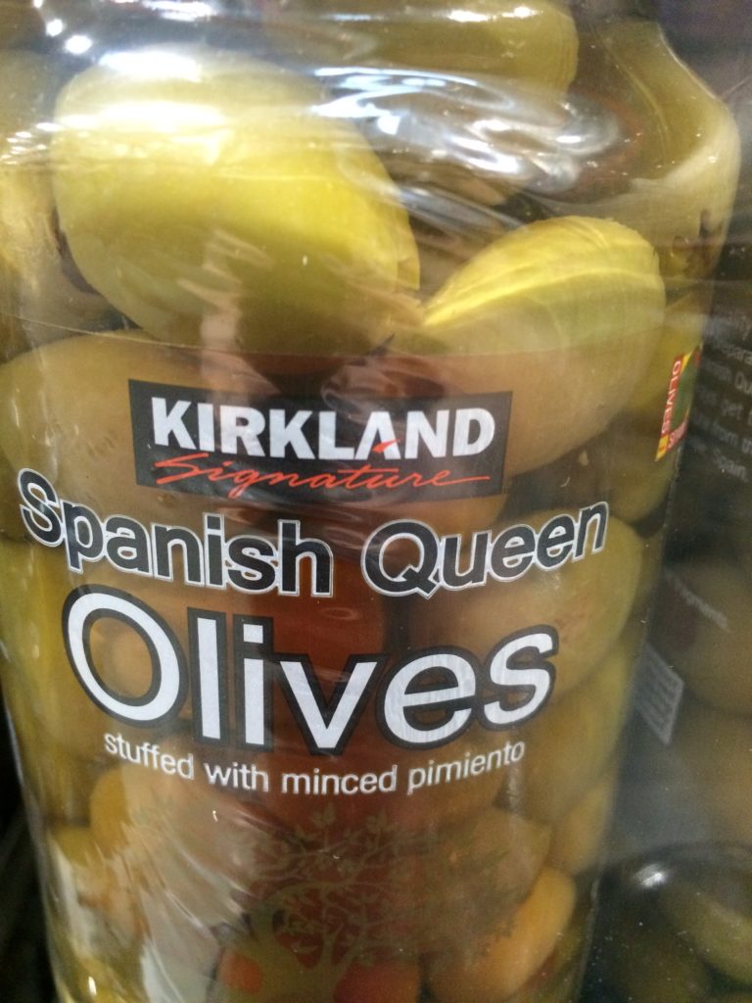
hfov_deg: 48.2
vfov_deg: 61.7
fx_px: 840
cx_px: 376
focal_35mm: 29
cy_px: 502
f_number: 2.2
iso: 320
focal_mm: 4.15
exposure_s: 1/30
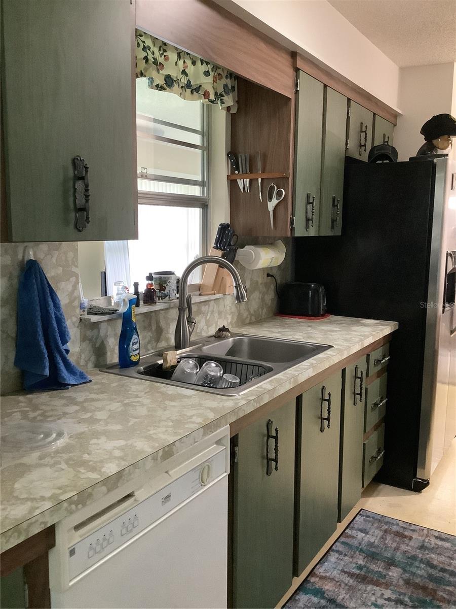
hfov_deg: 45.4
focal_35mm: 31
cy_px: 304
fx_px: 544
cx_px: 228
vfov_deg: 58.4
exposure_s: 1/25
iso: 500
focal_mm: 3.3
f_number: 2.4
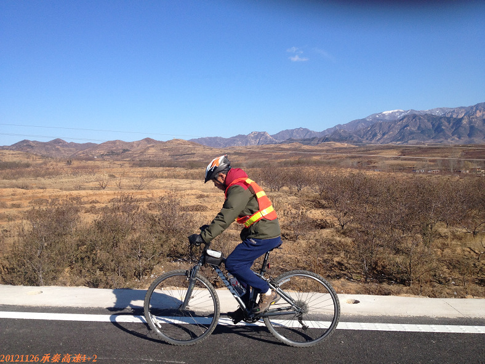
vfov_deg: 40.7
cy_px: 182
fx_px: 490
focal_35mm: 35
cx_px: 242
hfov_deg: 52.6
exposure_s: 1/1727
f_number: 2.4
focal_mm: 4.28
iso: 64
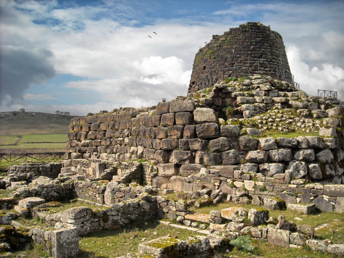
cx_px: 172
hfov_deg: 52.6
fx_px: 348
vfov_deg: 40.7
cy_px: 129
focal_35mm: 35
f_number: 5.6
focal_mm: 5.7
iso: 64
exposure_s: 1/337
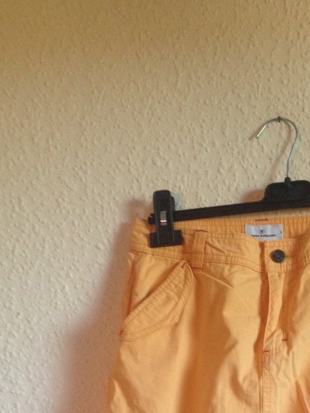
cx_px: 276
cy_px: 402
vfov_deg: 26.8
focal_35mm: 69
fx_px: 824
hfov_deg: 20.9
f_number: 2.4
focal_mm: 4.28
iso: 100
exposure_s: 1/20
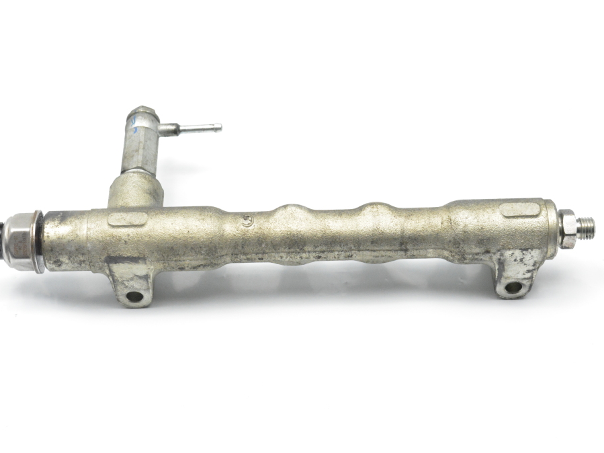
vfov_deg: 21.3
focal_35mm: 69
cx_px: 287
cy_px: 224
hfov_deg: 28.2
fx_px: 1204
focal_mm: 42
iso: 6400
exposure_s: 1/500
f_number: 11
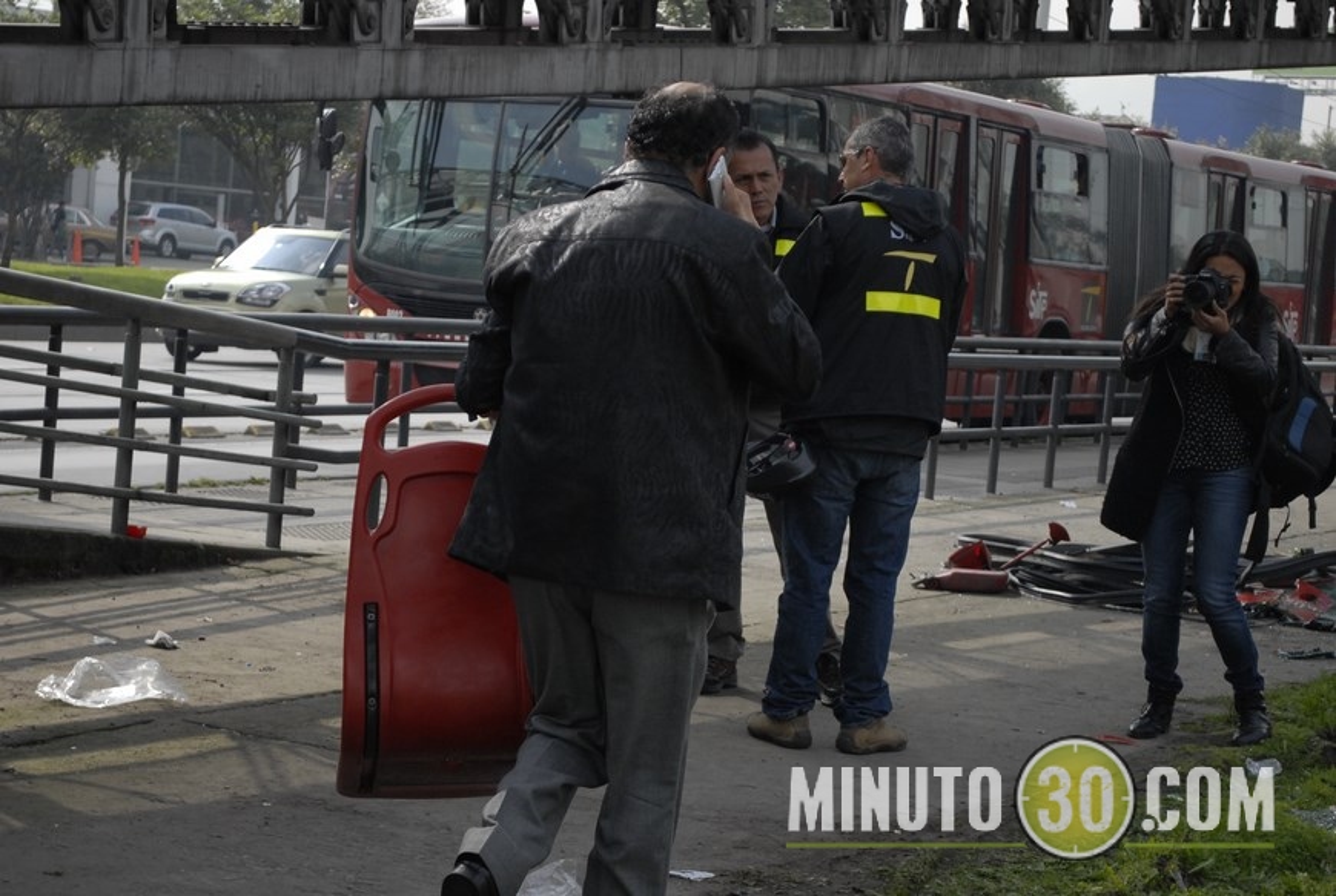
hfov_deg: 24.6
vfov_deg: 16.6
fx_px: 3068
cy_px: 448
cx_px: 668
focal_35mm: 82
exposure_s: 1/640
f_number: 5.6
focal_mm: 55
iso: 400
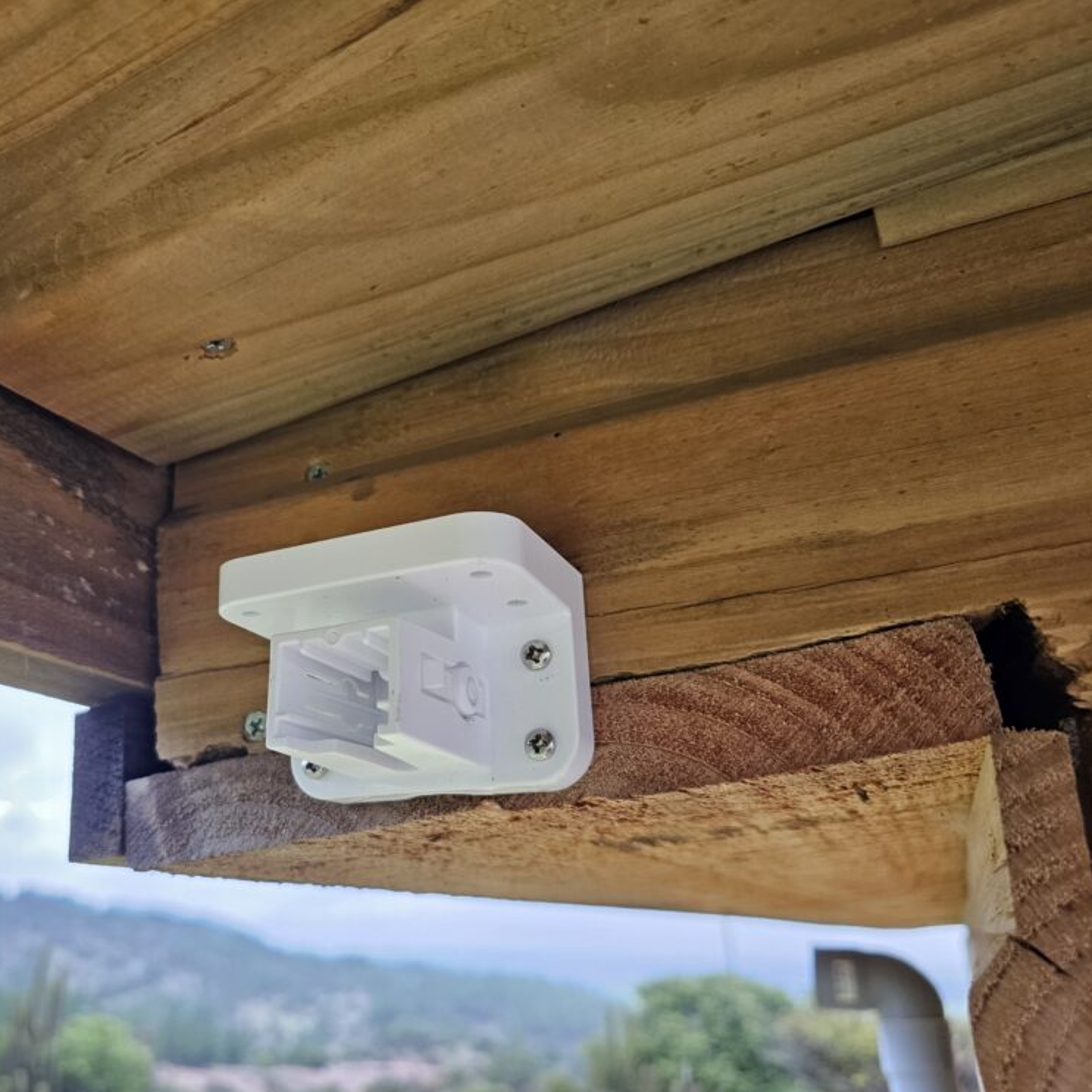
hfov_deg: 55.9
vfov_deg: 57.3
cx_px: 347
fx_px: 999
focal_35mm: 28
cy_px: 561
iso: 125
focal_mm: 6.3
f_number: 1.7
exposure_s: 1/100
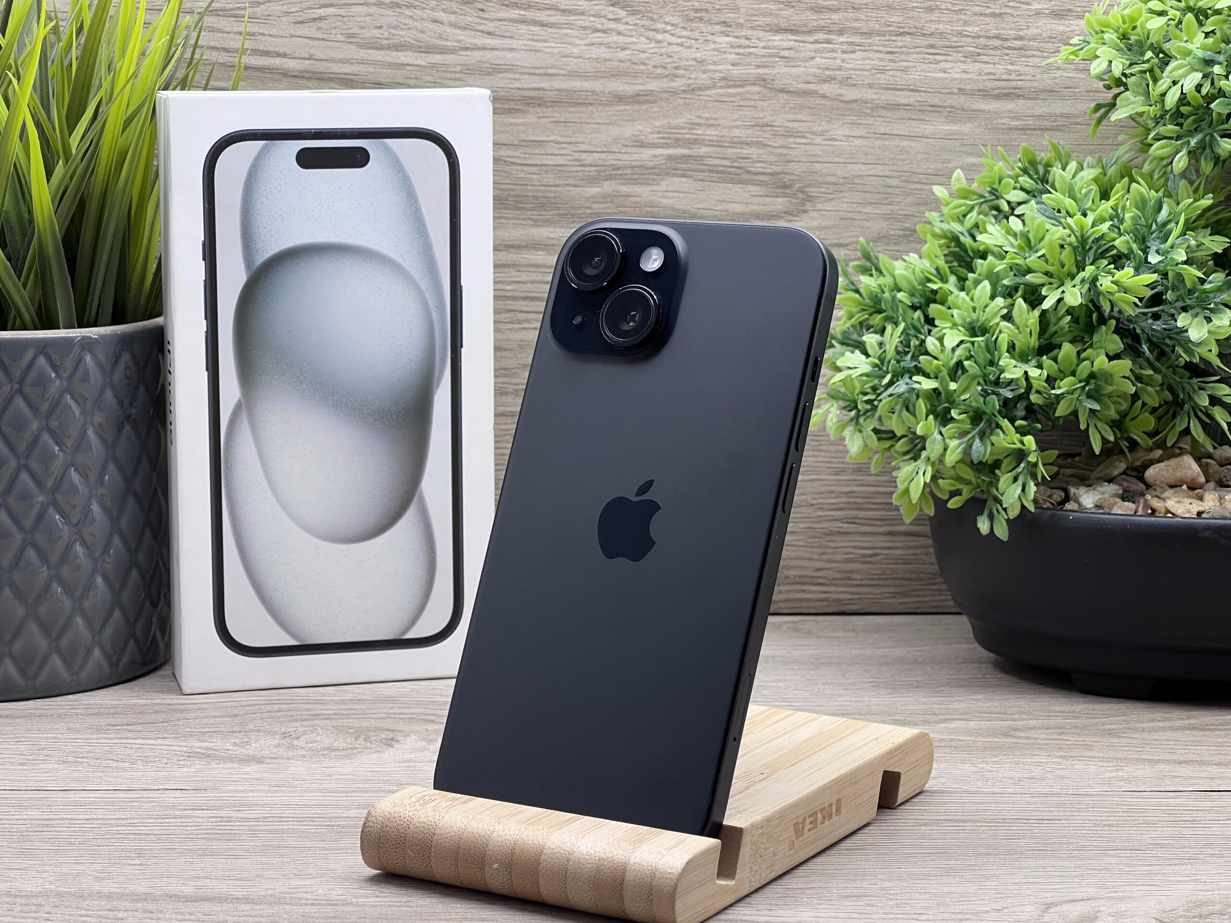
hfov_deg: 25.3
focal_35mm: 77
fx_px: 2738
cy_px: 462
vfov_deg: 19.1
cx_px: 616
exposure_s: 1/100
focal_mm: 9
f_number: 2.8
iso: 100
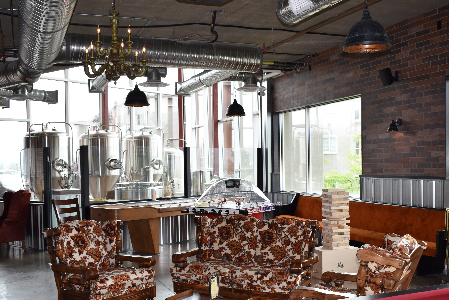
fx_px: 511
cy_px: 181
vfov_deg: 32.5
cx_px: 222
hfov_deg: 47.4
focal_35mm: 41
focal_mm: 22
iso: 400
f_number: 5
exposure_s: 1/200
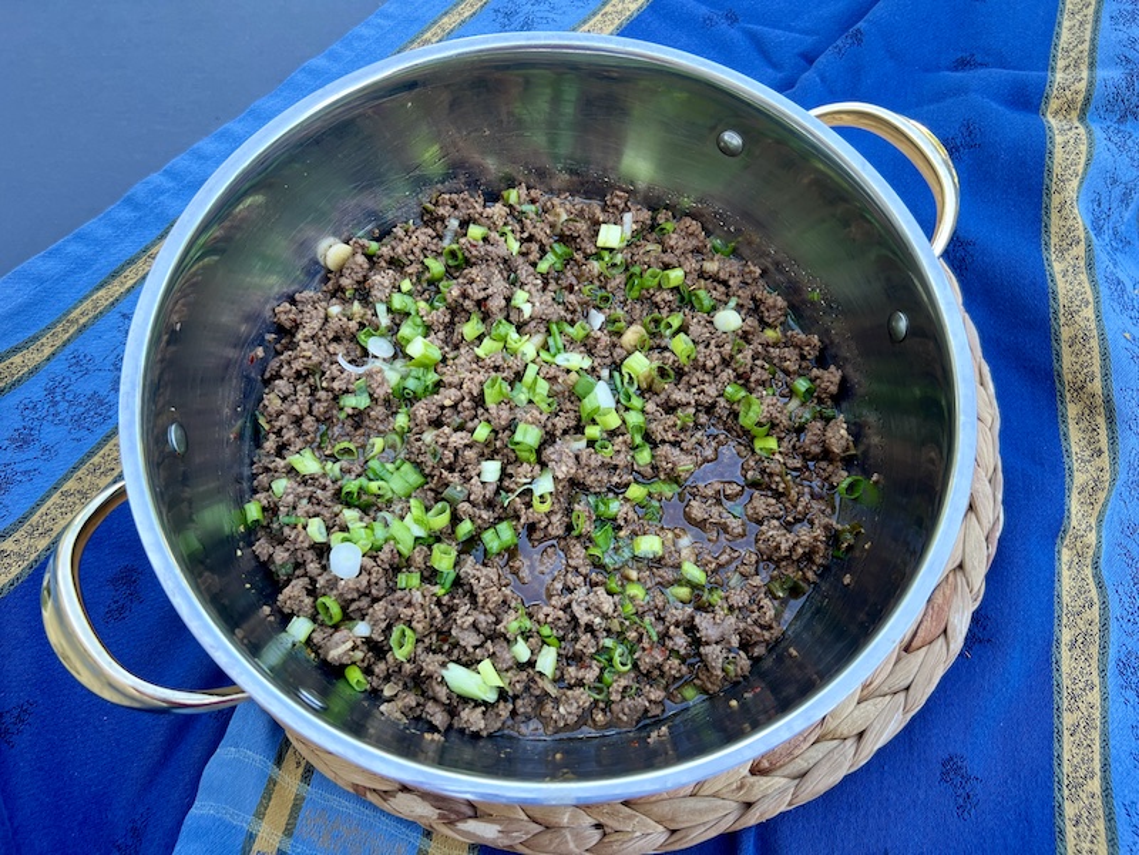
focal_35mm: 26
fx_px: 856
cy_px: 428
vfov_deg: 53.1
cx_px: 570
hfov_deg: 67.3
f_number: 1.5
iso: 40
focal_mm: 5.7
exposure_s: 1/156
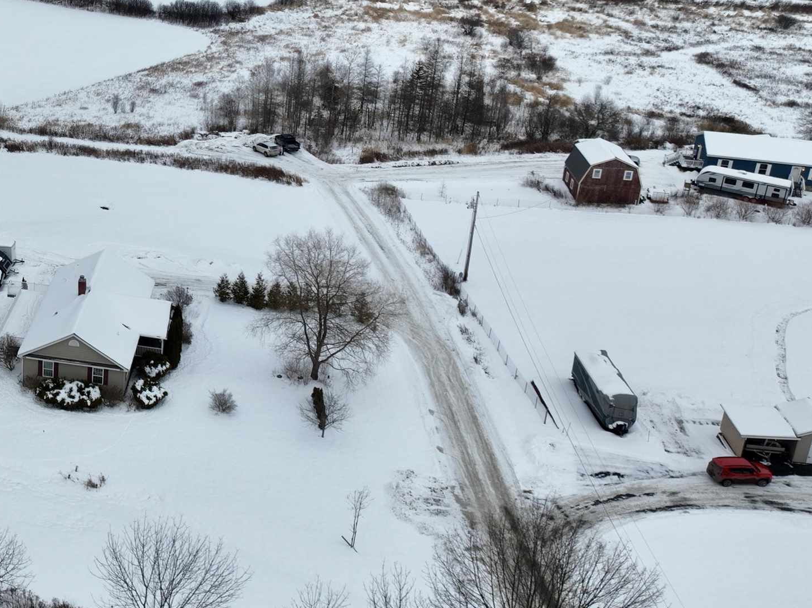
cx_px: -6
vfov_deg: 28.2
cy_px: 169
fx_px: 1196
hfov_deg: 34.1
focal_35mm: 51
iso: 100
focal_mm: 12.29
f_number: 2.8
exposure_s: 1/100
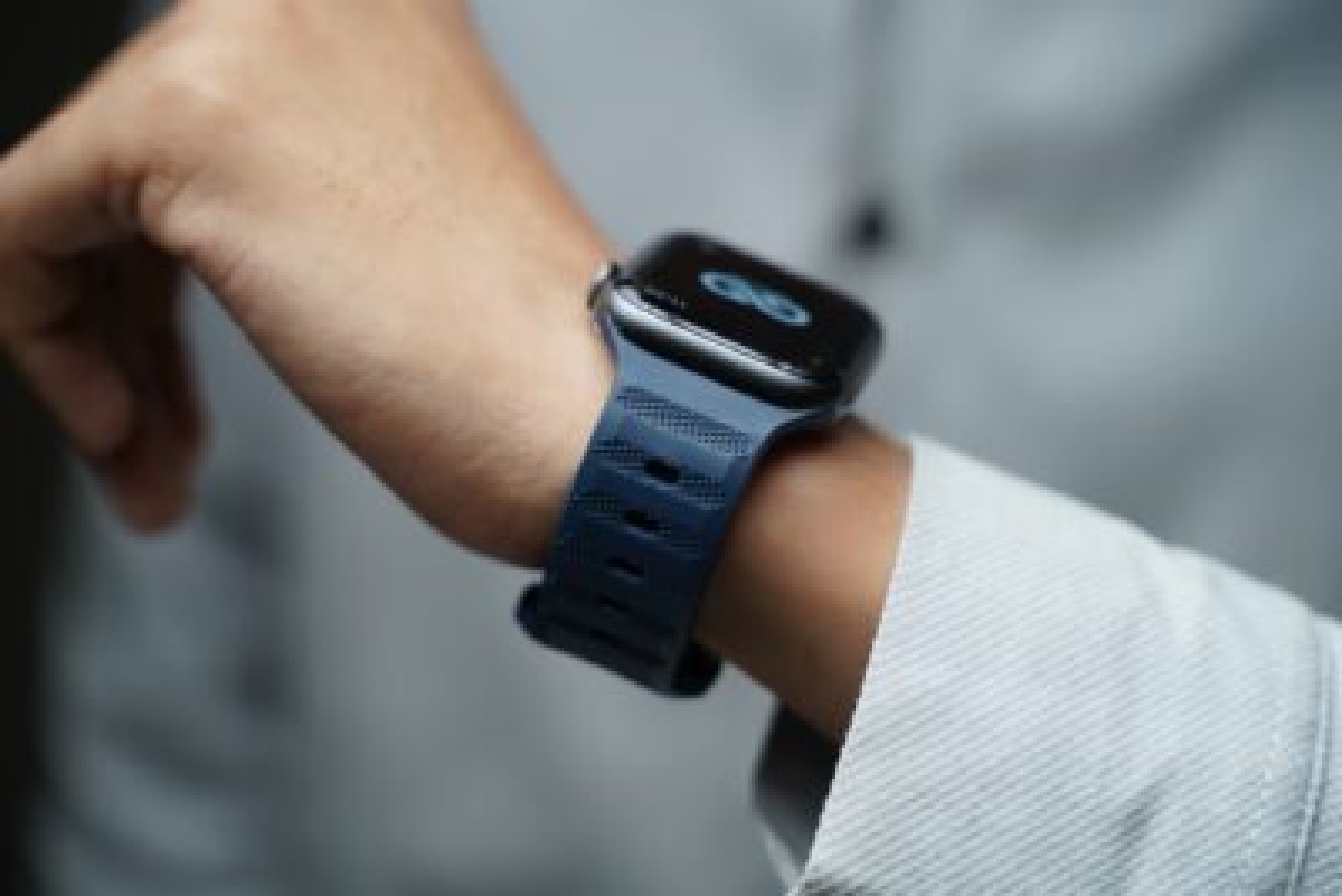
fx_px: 2797
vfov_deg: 18.2
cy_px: 448
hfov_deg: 27.0
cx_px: 671
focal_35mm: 75
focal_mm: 75
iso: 800
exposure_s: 1/80
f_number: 4
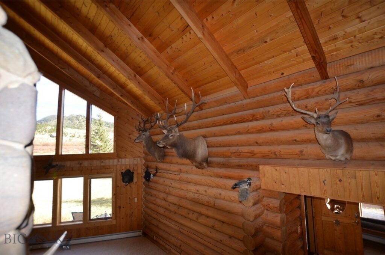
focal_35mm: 17
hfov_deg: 92.5
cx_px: 192
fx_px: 184
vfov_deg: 69.5
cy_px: 128
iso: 200
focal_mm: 11.5
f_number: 3.5
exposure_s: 1/200
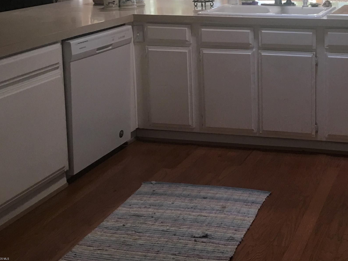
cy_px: 27
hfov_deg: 32.9
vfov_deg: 25.7
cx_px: 322
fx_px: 553
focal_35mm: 55
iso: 40
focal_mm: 4.15
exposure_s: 1/15
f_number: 2.2
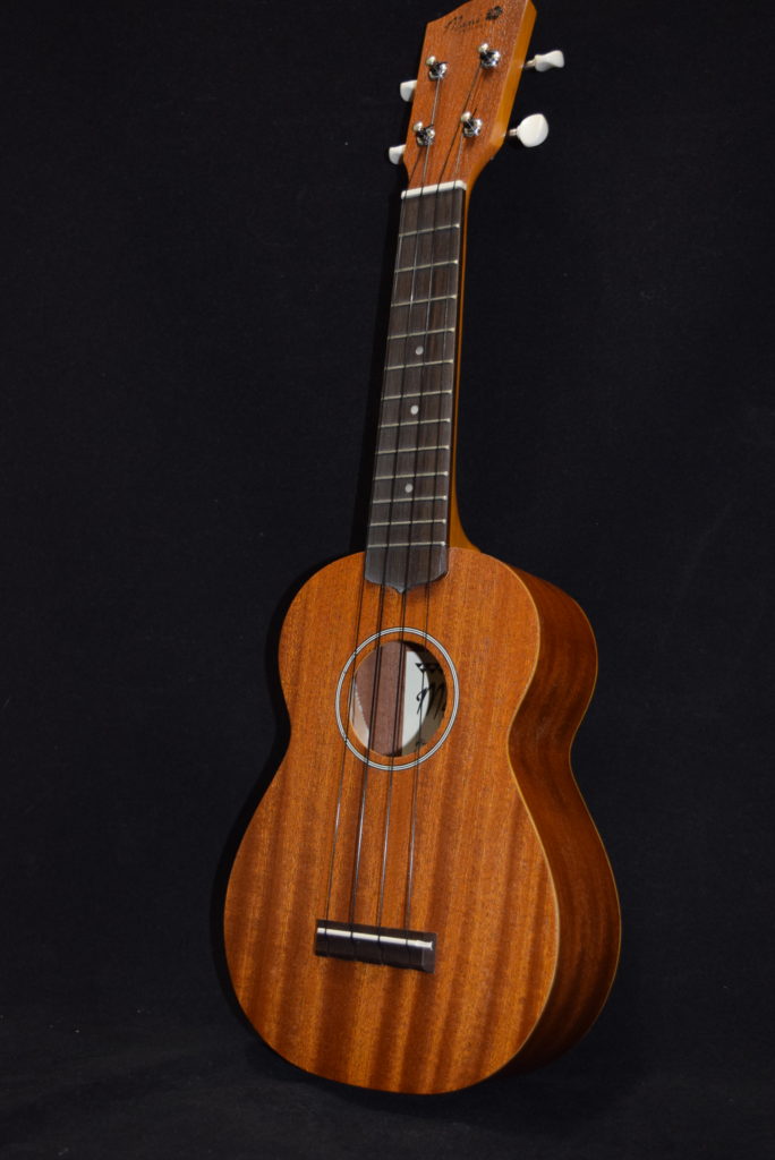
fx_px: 1451
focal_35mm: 45
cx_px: 388
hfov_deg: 29.9
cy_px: 580
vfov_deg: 43.6
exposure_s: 1/30
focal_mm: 30
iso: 1250
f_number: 4.2
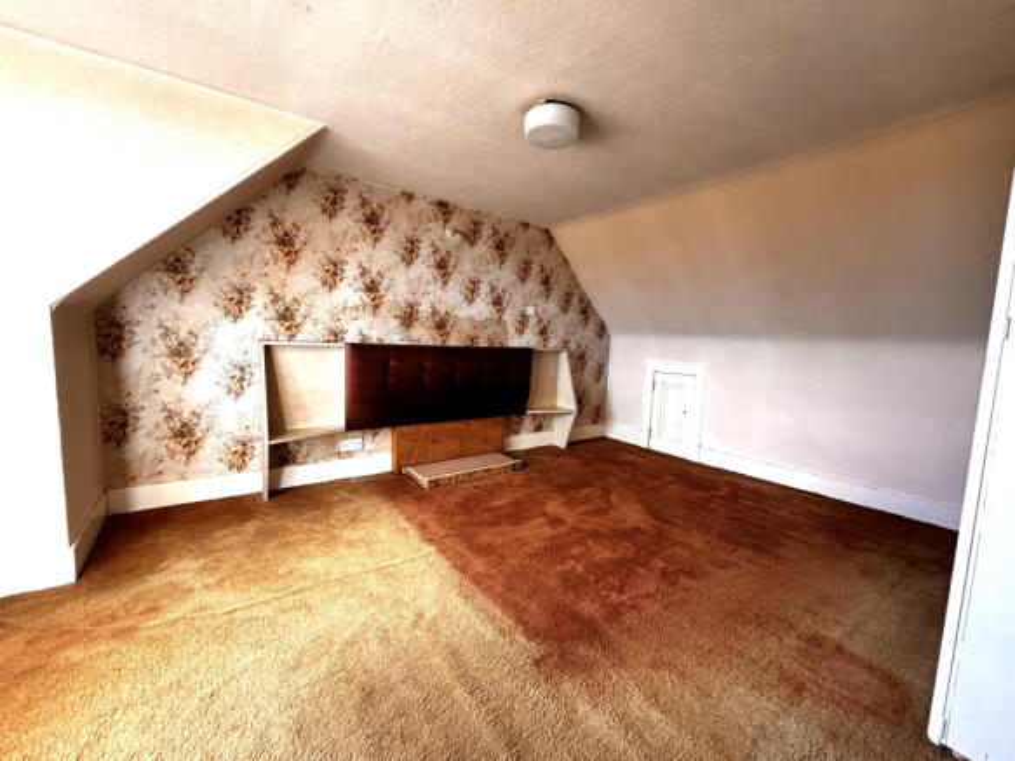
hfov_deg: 102.1
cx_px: 508
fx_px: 410
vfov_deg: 85.7
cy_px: 380
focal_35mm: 14
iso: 200
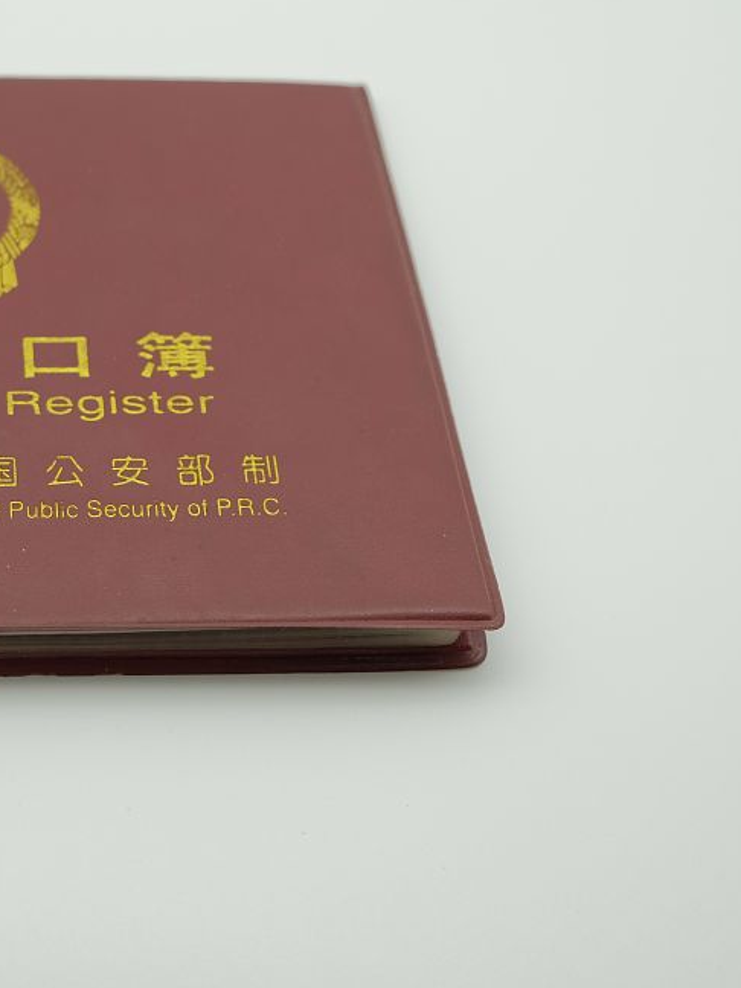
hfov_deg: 19.6
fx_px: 2084
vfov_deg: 26.6
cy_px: 380
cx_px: 18
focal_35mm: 73
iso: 200
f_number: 4.4
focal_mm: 27.1
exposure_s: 1/110
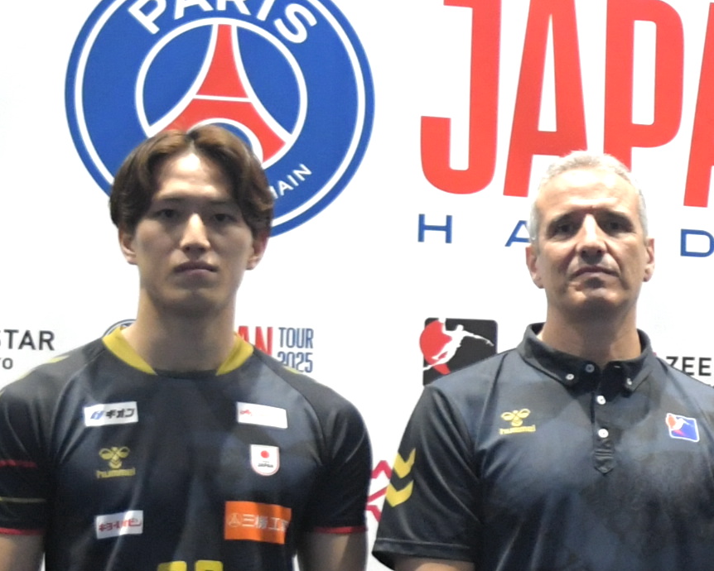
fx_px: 3170
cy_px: 357
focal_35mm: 150
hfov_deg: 11.9
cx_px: 1278
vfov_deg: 10.3
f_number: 3
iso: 2000
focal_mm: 22
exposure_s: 1/250
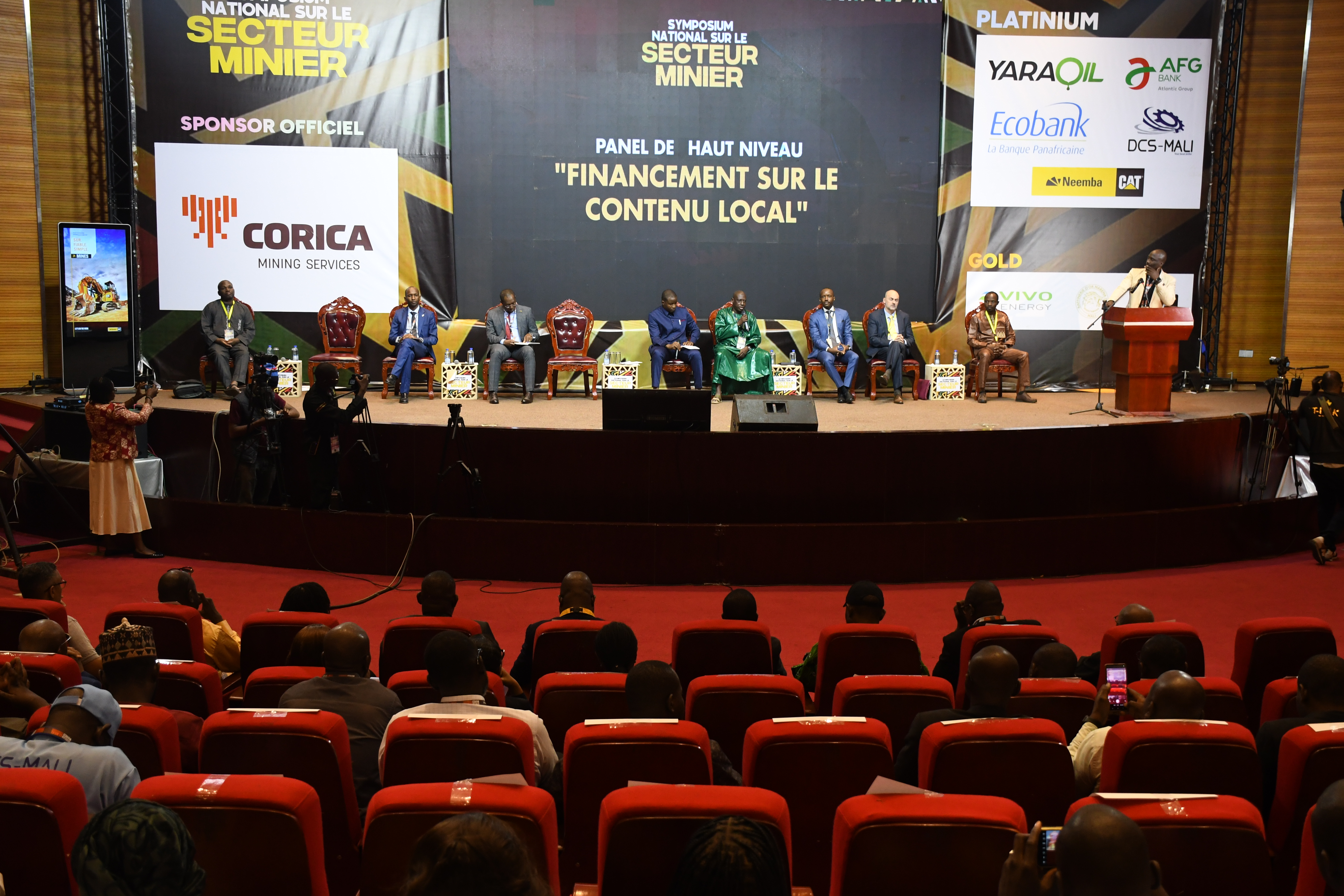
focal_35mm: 45
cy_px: 448
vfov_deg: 29.9
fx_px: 1680
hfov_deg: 43.6
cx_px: 672
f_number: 5.6
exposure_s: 1/80
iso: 1250
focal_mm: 30
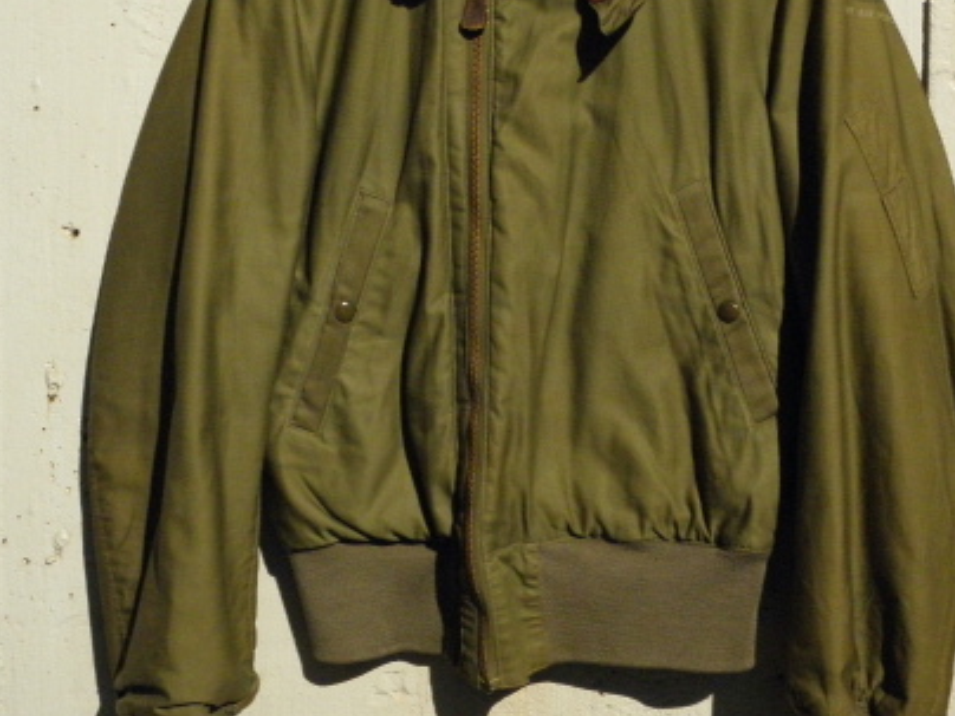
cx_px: 539
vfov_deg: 22.5
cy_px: 262
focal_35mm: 65
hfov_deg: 29.8
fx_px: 1793
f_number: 7.6
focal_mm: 7.5
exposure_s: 1/1250
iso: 400
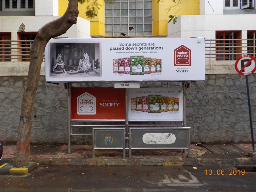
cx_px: 128
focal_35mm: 30
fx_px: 222
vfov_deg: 46.8
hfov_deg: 60.0
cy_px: 96
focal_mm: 4.1
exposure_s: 1/125
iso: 125
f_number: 3.3
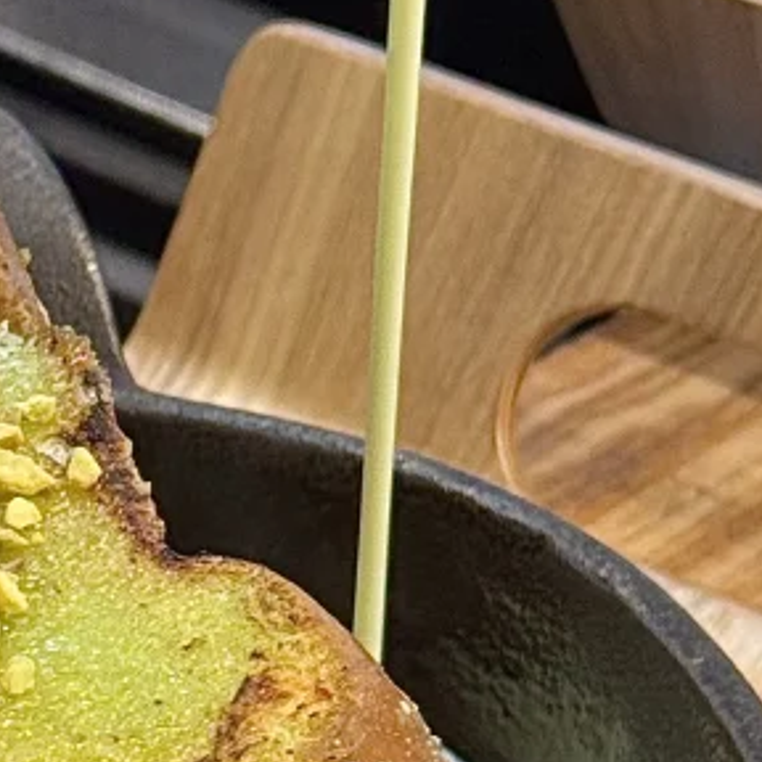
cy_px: 471
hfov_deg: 8.2
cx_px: -61
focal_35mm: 212
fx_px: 5280
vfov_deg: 8.3
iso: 50
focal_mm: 6.76
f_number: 1.78
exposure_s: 1/60
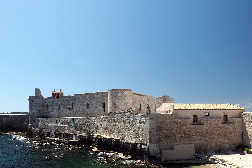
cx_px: 117
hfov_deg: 65.4
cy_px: 116
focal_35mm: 28
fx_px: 196
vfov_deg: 45.5
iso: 100
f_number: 6.3
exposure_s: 1/160
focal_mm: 9
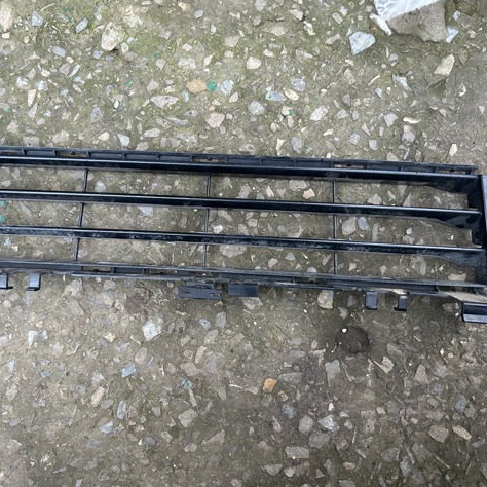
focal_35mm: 31
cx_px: 218
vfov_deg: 52.5
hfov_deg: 52.4
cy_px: 244
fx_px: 493
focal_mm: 5.7
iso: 320
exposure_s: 1/60
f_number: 1.5
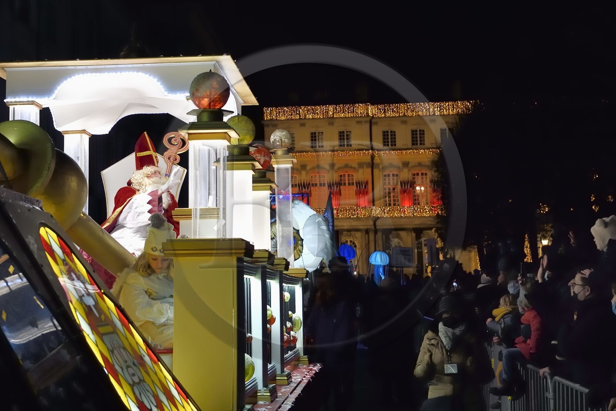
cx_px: 308
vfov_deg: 26.0
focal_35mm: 52
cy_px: 206
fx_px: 890
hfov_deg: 38.2
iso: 1600
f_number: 7.1
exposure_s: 1/60
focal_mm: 52
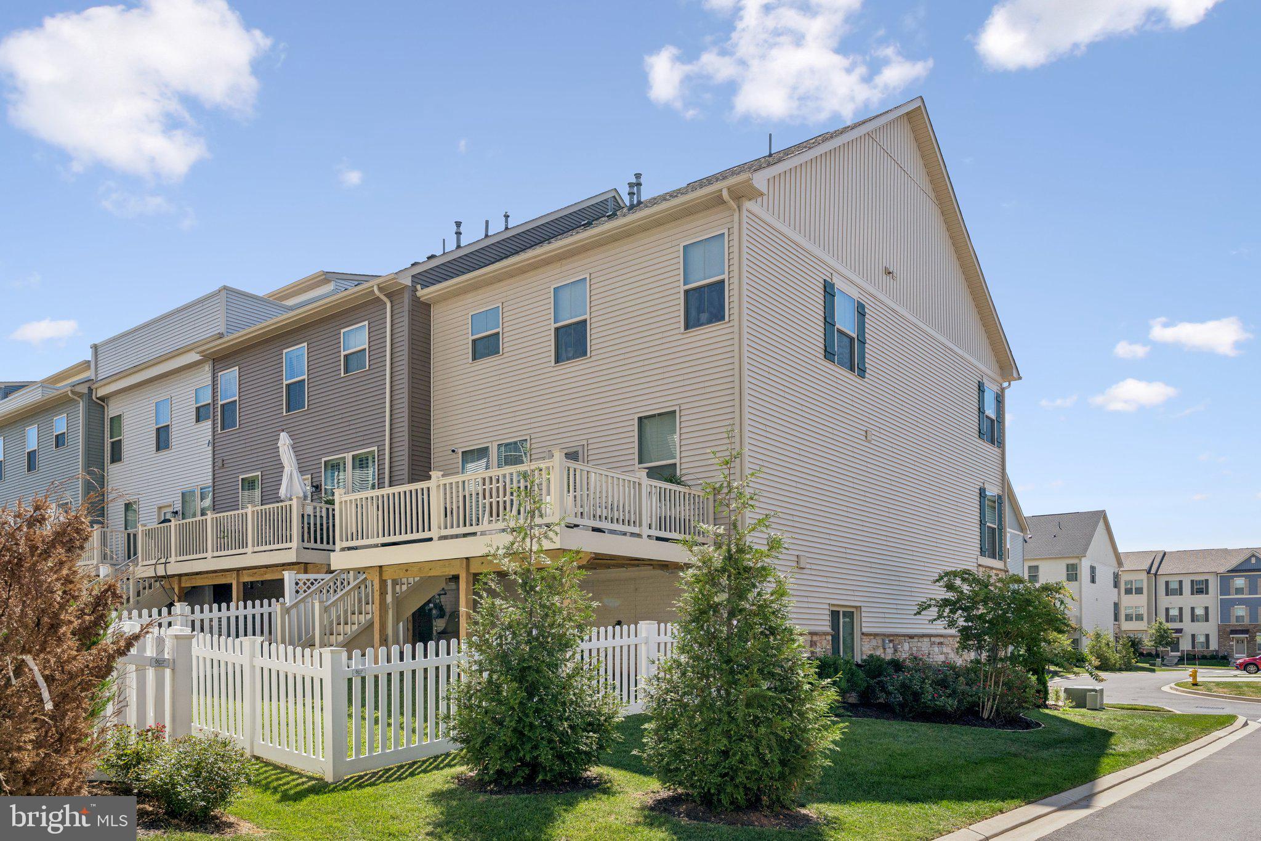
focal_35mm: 24
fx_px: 858
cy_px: 420
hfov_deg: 72.6
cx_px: 630
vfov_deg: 52.2
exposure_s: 1/1000
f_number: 8
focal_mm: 24.5
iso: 320
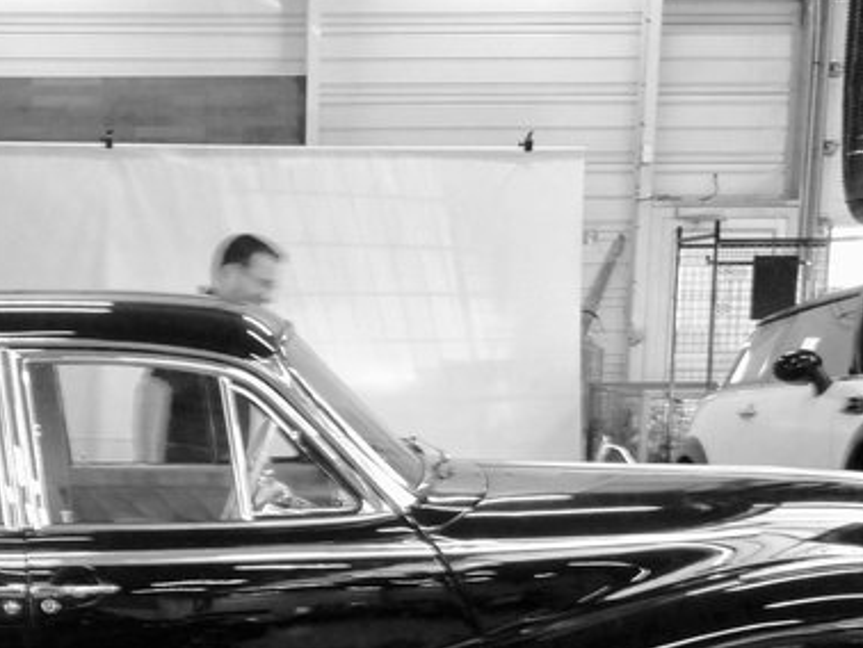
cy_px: 582
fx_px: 1846
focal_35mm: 74
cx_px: 132
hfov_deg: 25.7
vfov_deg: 19.6
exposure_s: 1/20
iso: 64
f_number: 2.4
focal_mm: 4.28
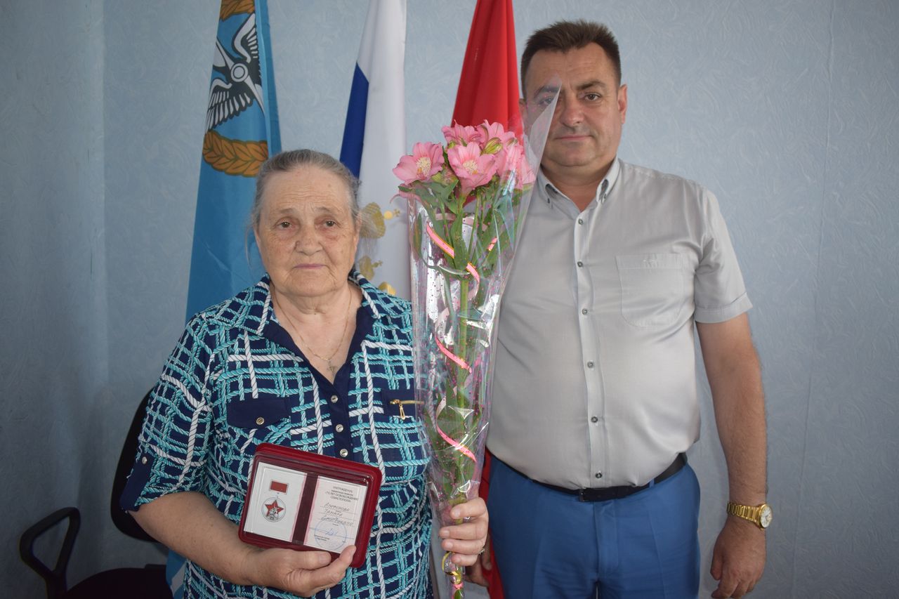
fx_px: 674
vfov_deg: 47.9
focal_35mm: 27
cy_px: 300
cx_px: 450
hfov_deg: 67.4
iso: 800
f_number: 4.5
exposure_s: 1/80
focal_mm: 18
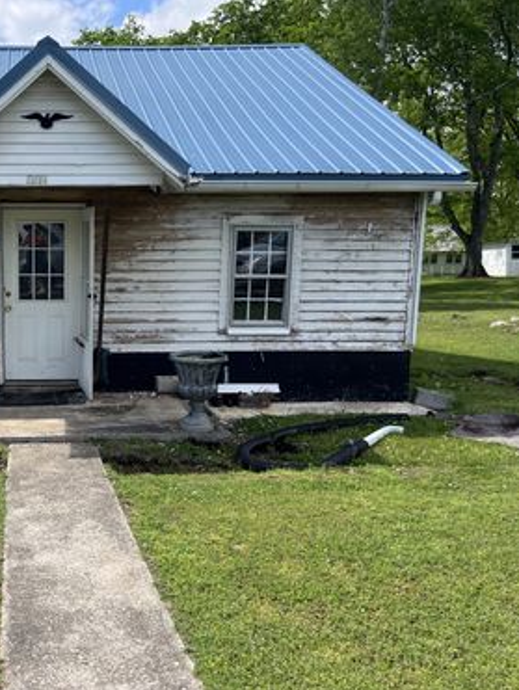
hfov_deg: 38.2
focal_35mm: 35
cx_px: 60
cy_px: 347
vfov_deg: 52.6
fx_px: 698
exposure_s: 1/1862
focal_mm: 5.1
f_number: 1.6
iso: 50
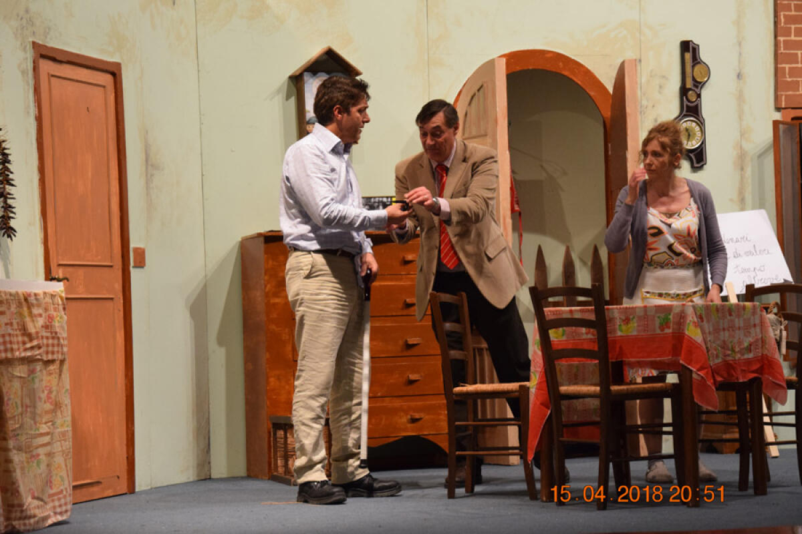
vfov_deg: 14.7
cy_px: 267
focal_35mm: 93
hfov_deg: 21.9
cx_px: 401
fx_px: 2072
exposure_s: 1/60
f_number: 5.3
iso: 2000
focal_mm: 62
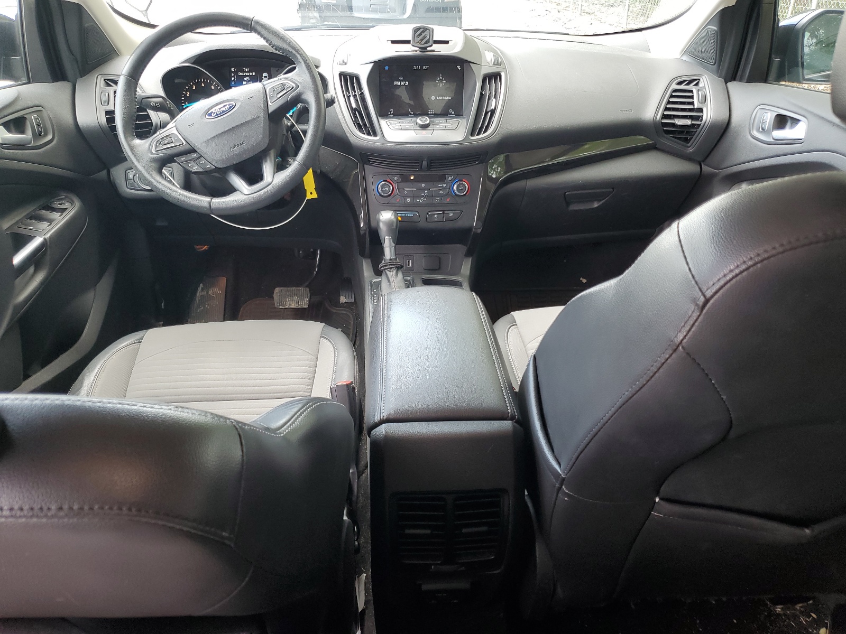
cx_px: 423
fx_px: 635
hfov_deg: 67.3
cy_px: 317
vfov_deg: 53.1
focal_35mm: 26
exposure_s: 1/60.2
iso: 60
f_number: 1.5
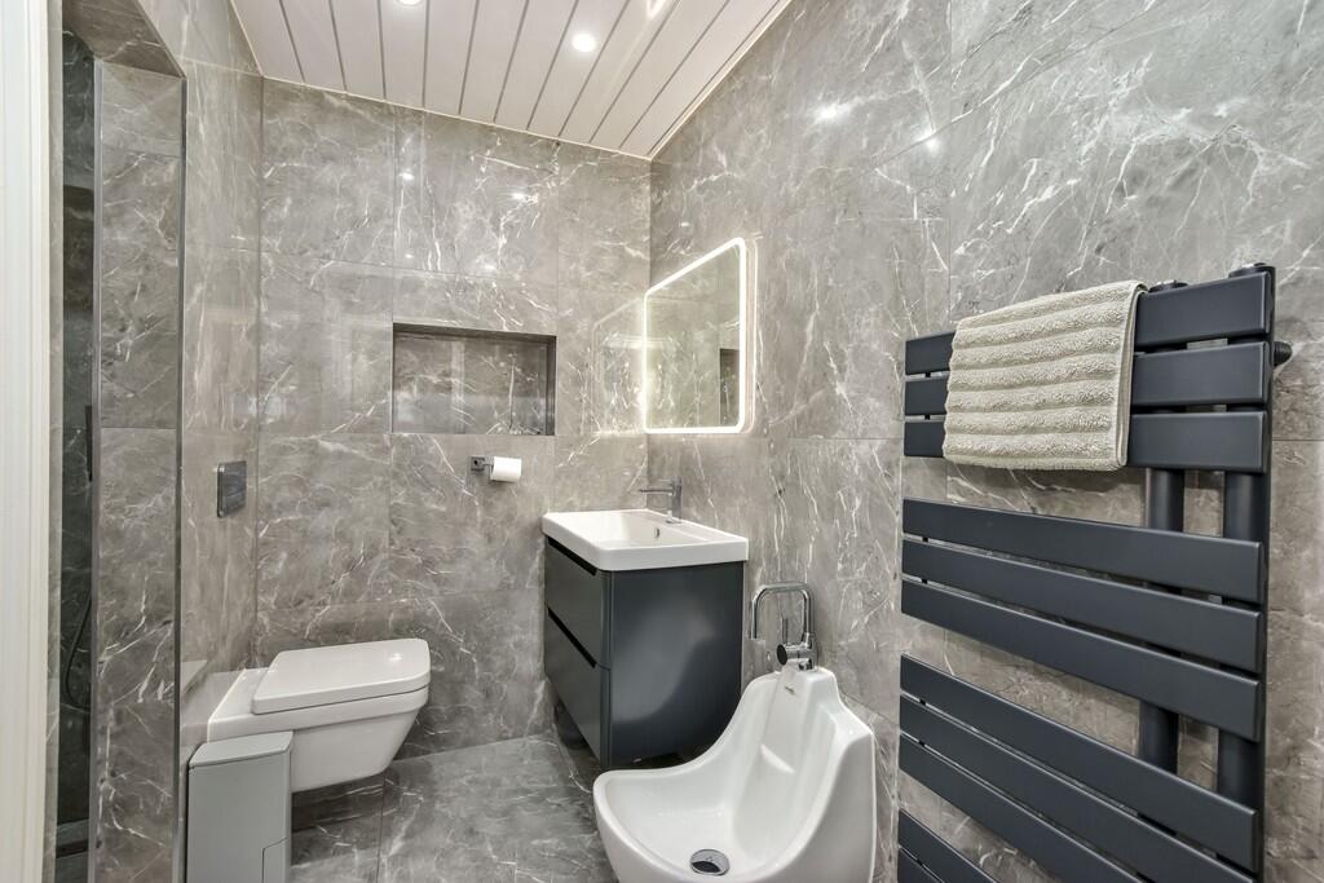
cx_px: 662
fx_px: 552
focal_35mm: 15
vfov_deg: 77.3
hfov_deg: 100.4
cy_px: 442
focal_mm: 10
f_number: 8
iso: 640
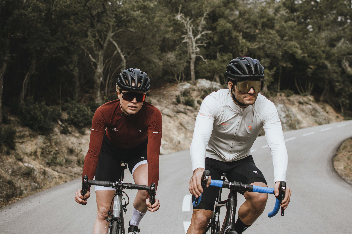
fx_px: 573
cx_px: 189
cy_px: 109
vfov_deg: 23.2
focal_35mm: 59
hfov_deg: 34.2
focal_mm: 35
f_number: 2.5
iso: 400
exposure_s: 1/8000
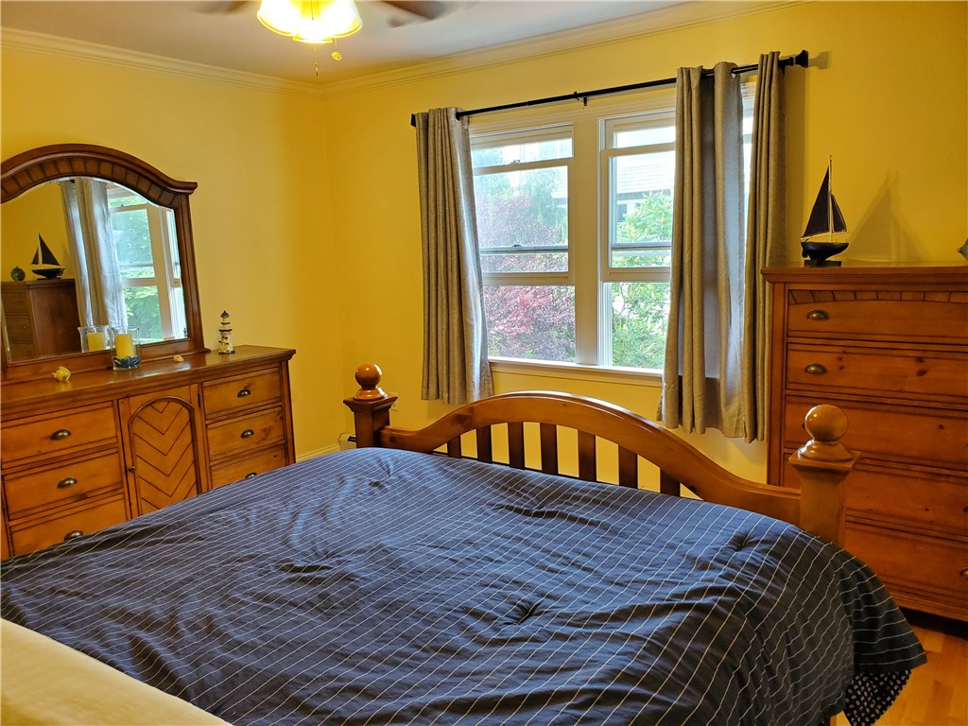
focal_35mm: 26
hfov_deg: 67.3
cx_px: 484
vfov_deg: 53.1
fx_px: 727
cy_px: 363
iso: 200
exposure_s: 1/40
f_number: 2.4
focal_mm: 4.3
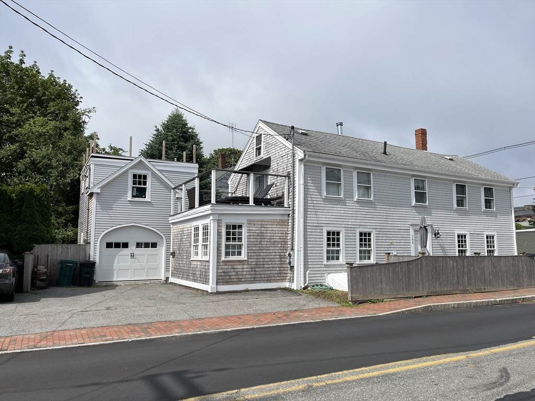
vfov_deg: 53.1
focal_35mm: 26
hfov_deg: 67.3
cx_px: 268
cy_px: 200
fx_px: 402
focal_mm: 5.1
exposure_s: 1/6897
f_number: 1.6
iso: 50
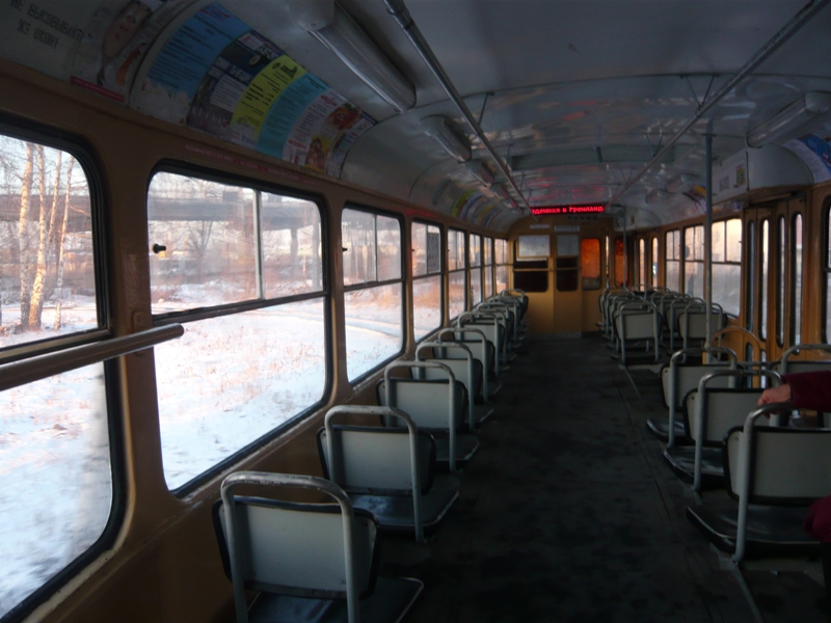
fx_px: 672
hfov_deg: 63.4
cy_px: 312
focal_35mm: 28
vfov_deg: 49.7
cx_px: 416
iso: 100
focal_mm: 4.6
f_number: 2.8
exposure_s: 1/50
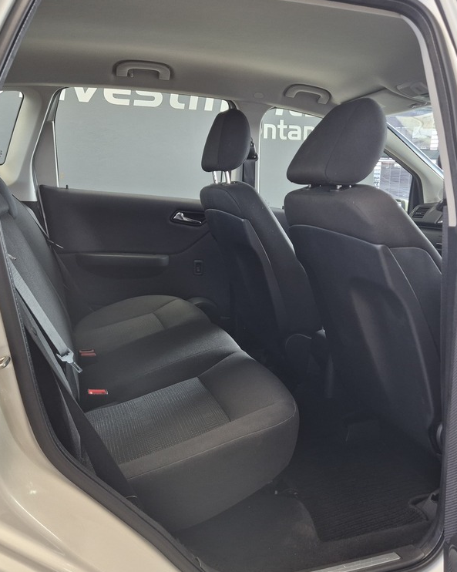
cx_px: 243
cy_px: 290
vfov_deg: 57.2
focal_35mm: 31
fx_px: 524
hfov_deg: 47.1
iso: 160
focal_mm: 5.4
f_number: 1.8
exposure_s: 1/180
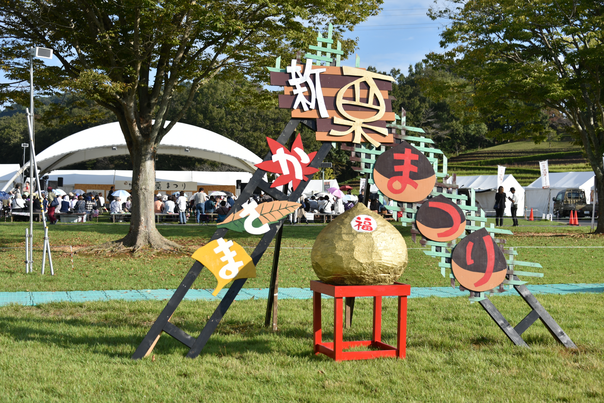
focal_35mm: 55
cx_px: 302
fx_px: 923
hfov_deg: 36.2
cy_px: 202
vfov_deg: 24.6
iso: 100
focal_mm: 55
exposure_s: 1/640
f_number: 5
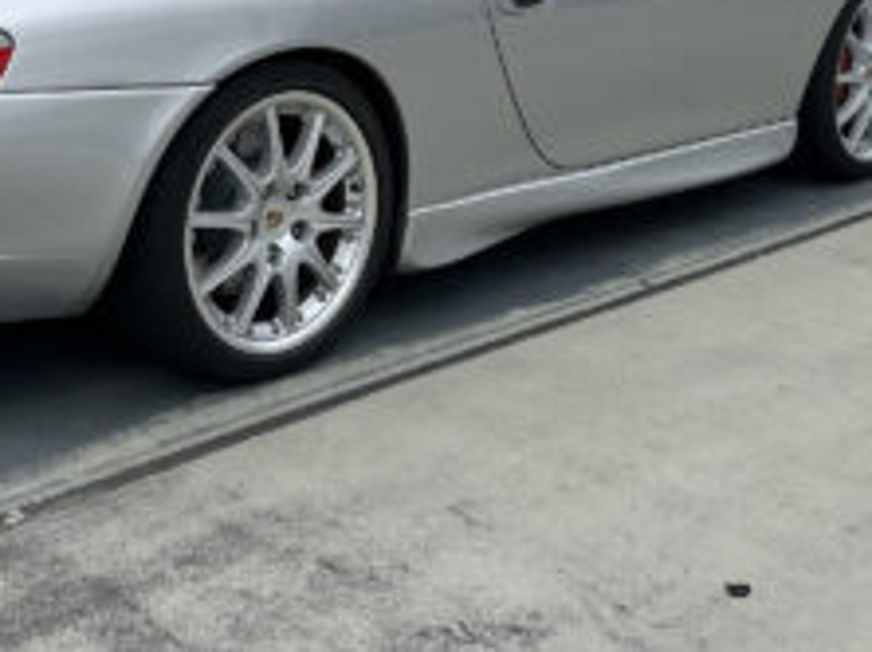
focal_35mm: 39
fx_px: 981
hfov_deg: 46.4
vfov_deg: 35.6
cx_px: 228
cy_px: 130
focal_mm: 6.86
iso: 80
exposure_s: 1/756
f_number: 1.78
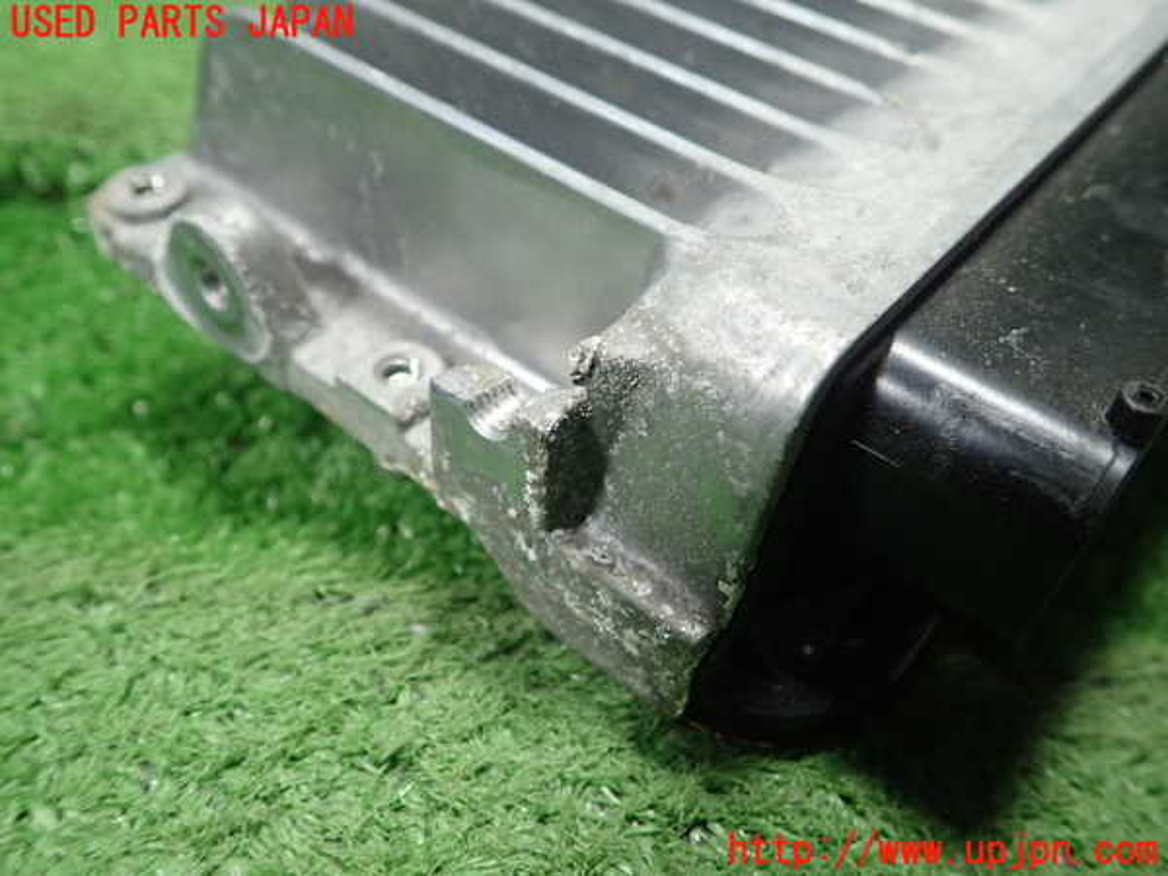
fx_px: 1012
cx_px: 584
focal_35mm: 30
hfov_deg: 60.0
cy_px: 438
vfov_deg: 46.8
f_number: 2.3
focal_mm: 5.5
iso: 500
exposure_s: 1/125
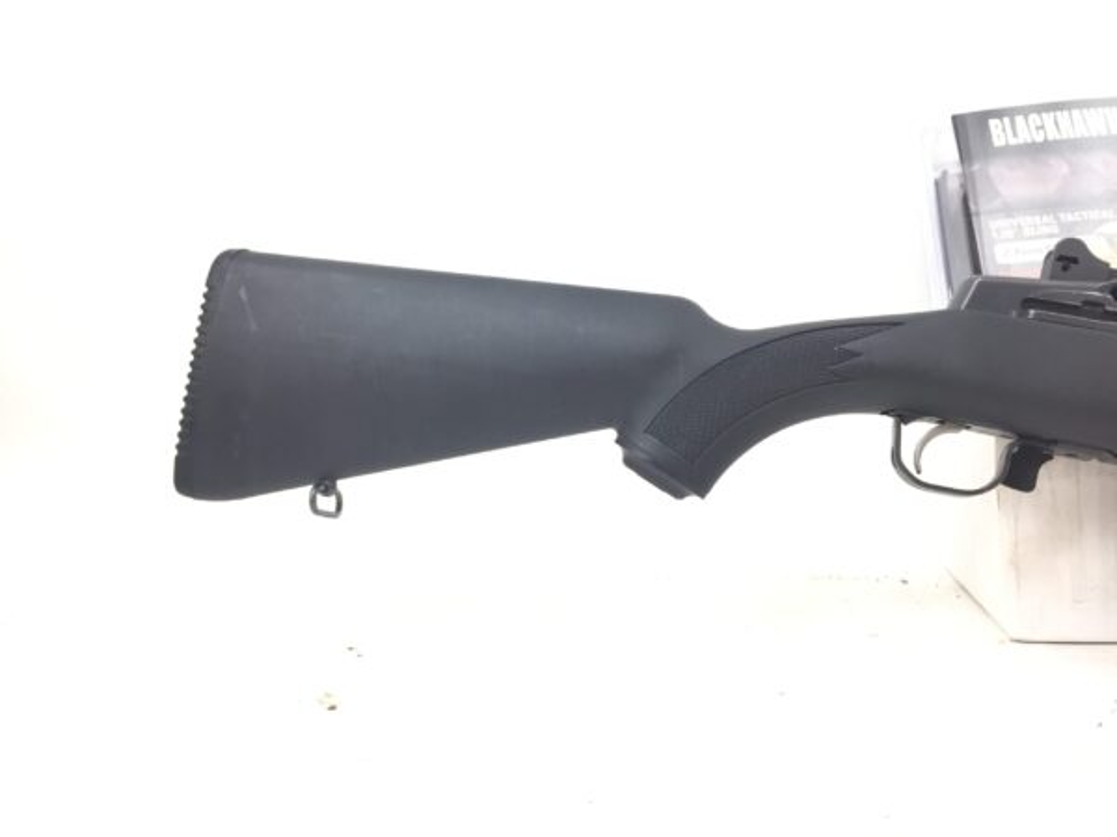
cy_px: 418
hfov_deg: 61.7
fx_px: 936
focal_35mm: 29
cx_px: 558
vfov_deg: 48.2
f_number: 2.2
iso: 64
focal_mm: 4.15
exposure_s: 1/30
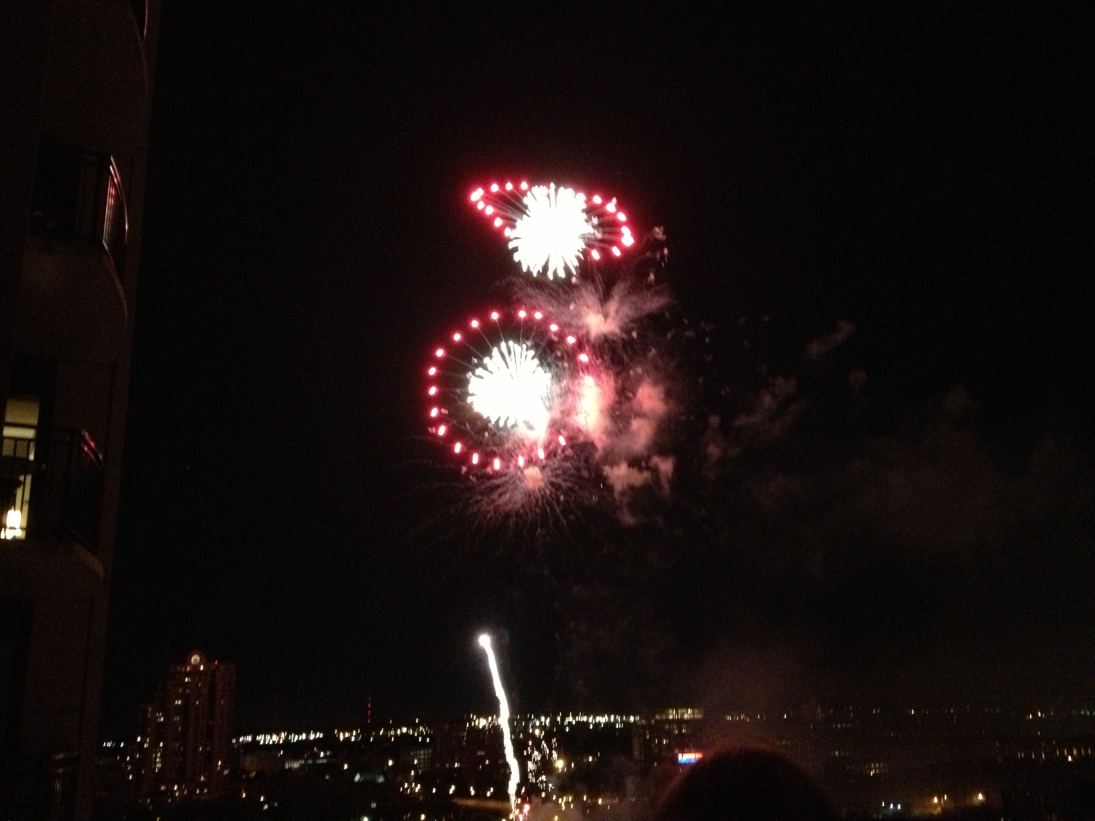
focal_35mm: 35
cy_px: 410
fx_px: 1107
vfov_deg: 40.7
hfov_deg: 52.6
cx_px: 548
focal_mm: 4.28
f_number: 2.4
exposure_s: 1/15
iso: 800
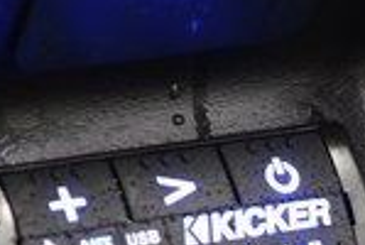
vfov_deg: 3.6
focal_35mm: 386
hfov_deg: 5.3
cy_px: 148
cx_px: 517
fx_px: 3921
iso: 1600
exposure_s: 1/30
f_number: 4.5
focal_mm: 60
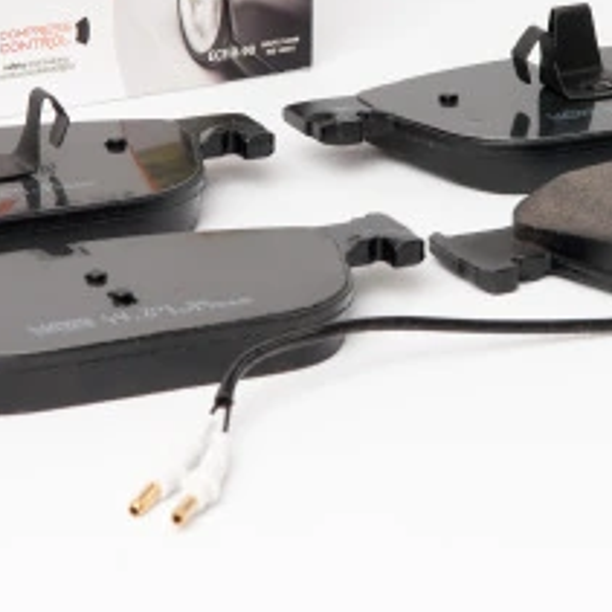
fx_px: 4340
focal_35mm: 217
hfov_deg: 8.1
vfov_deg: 8.0
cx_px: 487
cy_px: 96
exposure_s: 1/200
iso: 100
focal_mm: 60
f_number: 11
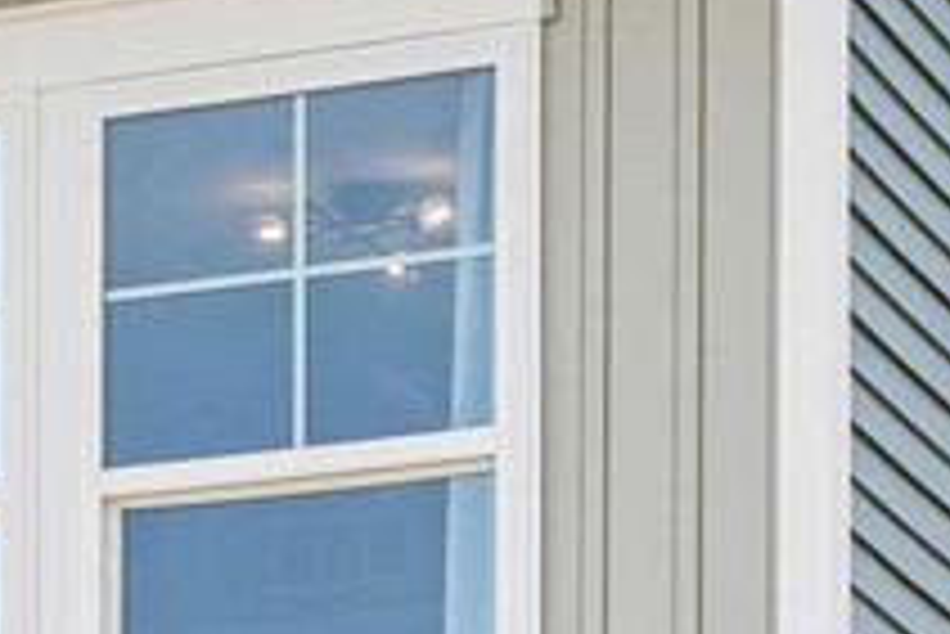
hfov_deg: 8.5
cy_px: 1443
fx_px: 6311
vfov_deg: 5.6
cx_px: -387
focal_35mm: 239
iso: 200
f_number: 9
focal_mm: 35
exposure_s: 1/200
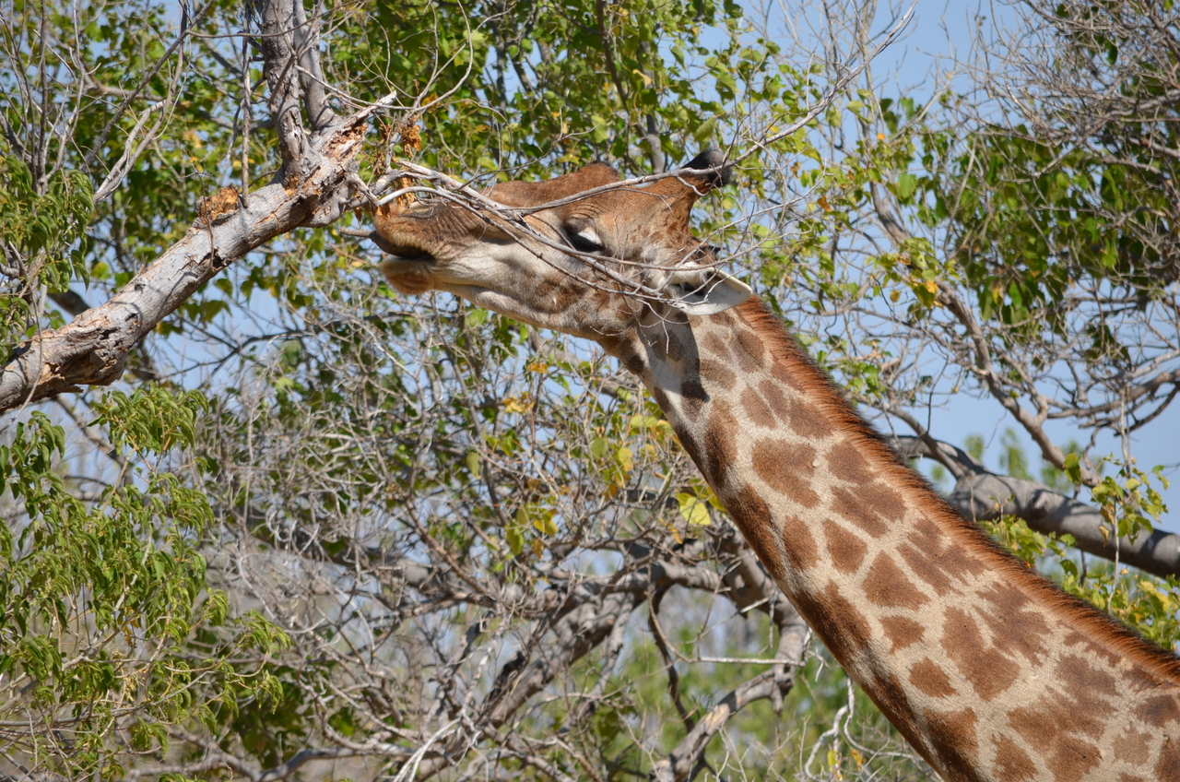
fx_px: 13248
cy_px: 391
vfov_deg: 3.4
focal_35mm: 405
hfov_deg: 5.1
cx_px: 590
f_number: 7.1
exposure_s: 1/800
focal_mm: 270
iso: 200
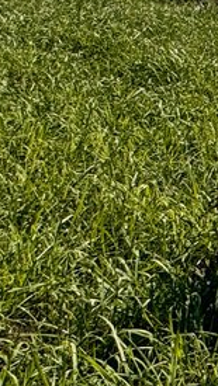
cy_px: -75
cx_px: 771
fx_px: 862
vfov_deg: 23.2
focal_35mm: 84
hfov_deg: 9.1
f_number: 2.2
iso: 50
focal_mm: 2.22
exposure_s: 1/3106
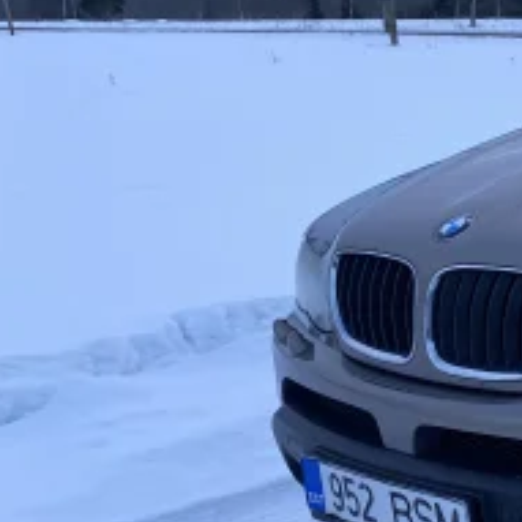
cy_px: 295
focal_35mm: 77
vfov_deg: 22.5
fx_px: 1314
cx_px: 855
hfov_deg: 18.8
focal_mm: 4.25
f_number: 1.8
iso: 50
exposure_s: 1/122
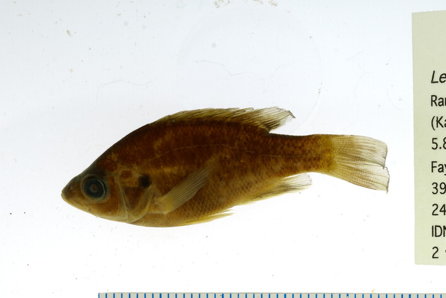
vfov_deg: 13.5
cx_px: 347
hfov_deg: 20.0
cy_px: 224
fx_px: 1252
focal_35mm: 101
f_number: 10
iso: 100
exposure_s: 1/160
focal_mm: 60
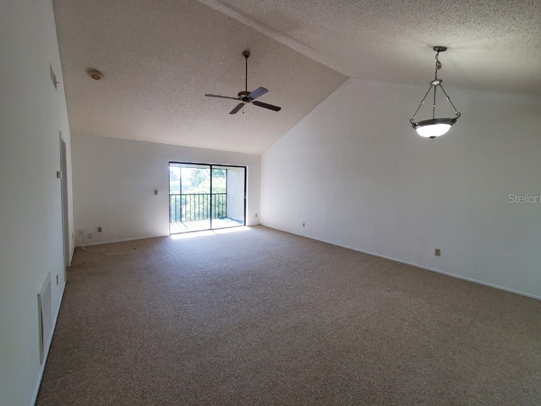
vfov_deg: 85.6
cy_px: 198
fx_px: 219
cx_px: 271
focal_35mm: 14
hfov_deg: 102.1
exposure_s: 1/60
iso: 80
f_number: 2.2
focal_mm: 1.8
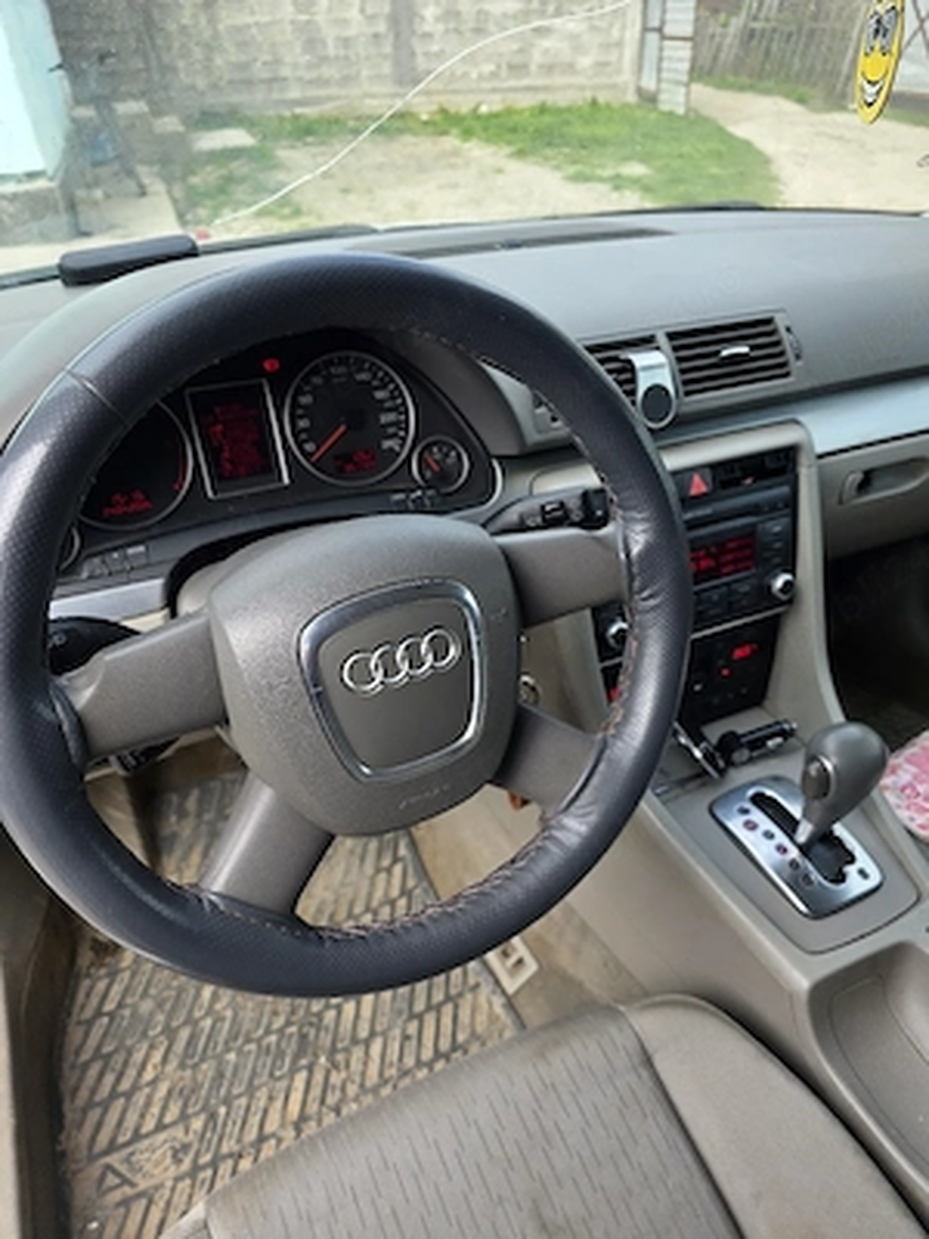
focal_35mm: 23
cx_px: 464
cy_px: 620
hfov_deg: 58.9
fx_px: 823
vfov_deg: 73.9
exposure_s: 1/370
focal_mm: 6.3
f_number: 1.7
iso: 40
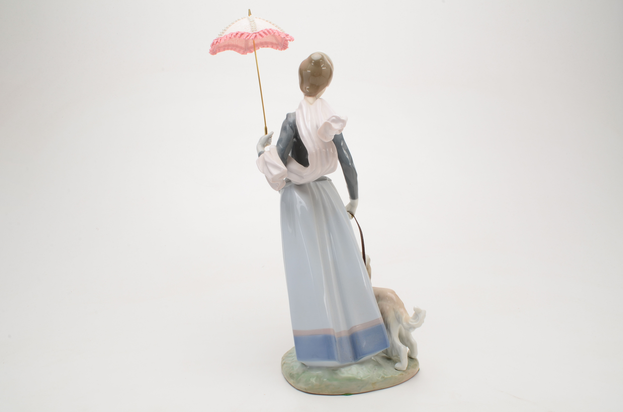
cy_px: 206
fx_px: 622
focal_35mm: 36
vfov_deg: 36.7
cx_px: 312
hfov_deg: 53.2
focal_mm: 24
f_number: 25
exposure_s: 1/160
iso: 100
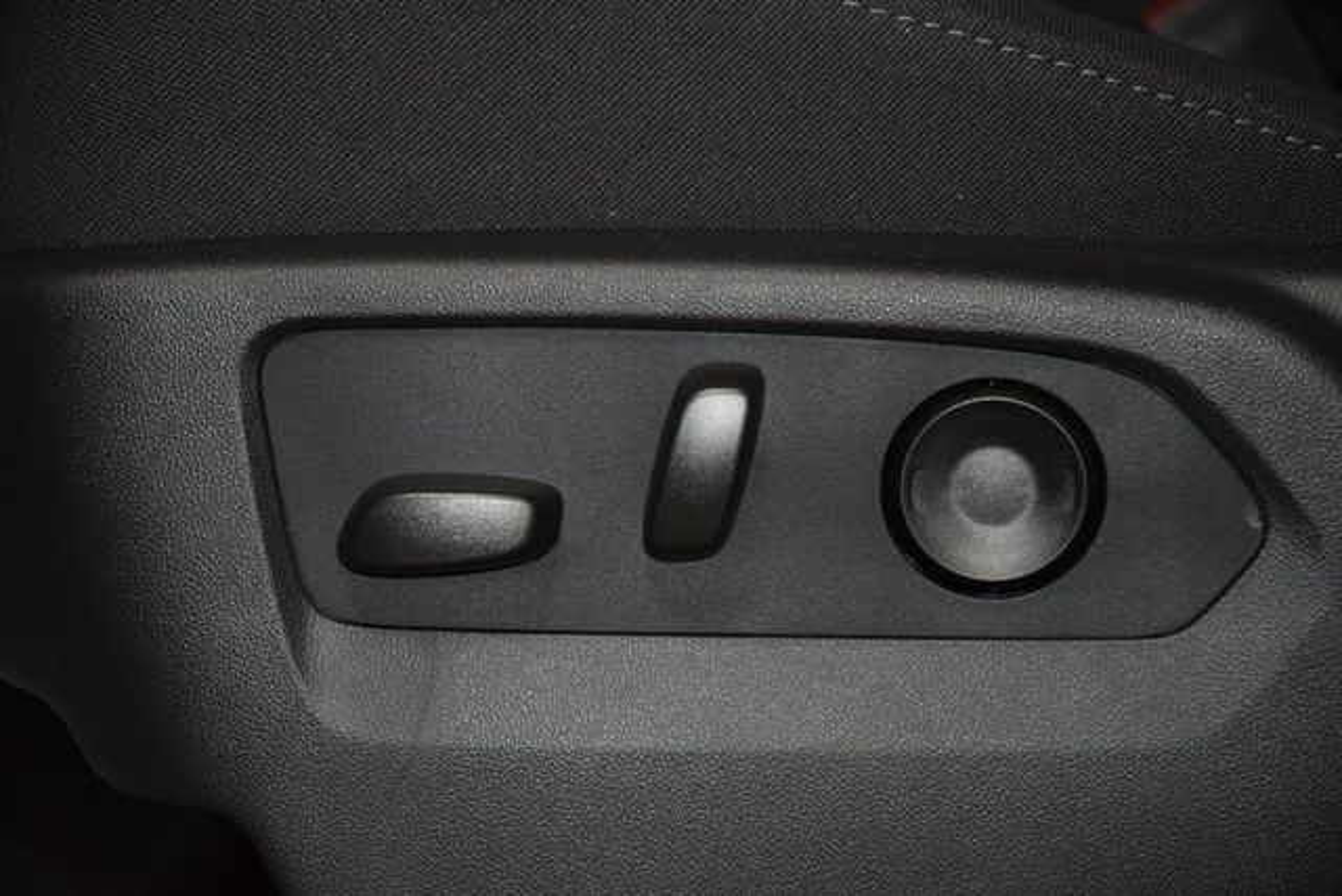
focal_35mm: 105
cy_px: 448
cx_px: 671
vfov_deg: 13.0
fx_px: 3915
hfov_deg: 19.5
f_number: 4.5
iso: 2000
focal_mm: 70
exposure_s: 1/125
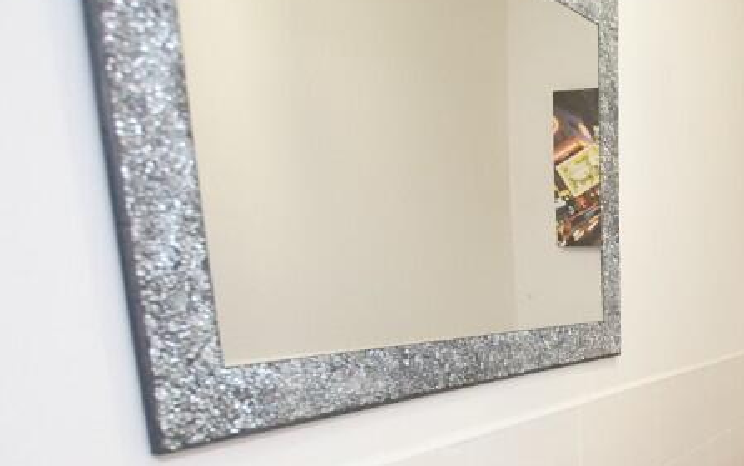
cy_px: 545
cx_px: 731
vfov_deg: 31.2
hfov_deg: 46.9
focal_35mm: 35
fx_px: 710
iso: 3200
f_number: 3.5
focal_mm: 10
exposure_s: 1/125
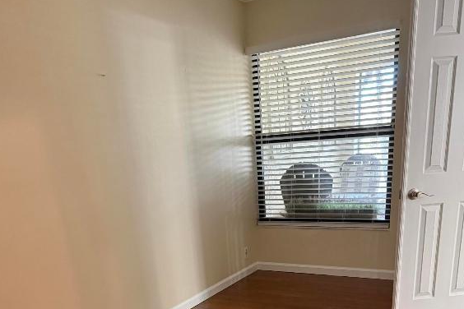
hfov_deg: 55.8
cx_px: 232
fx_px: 438
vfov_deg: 35.2
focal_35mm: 34
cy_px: 310
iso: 640
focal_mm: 6.76
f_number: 1.78
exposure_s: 1/60
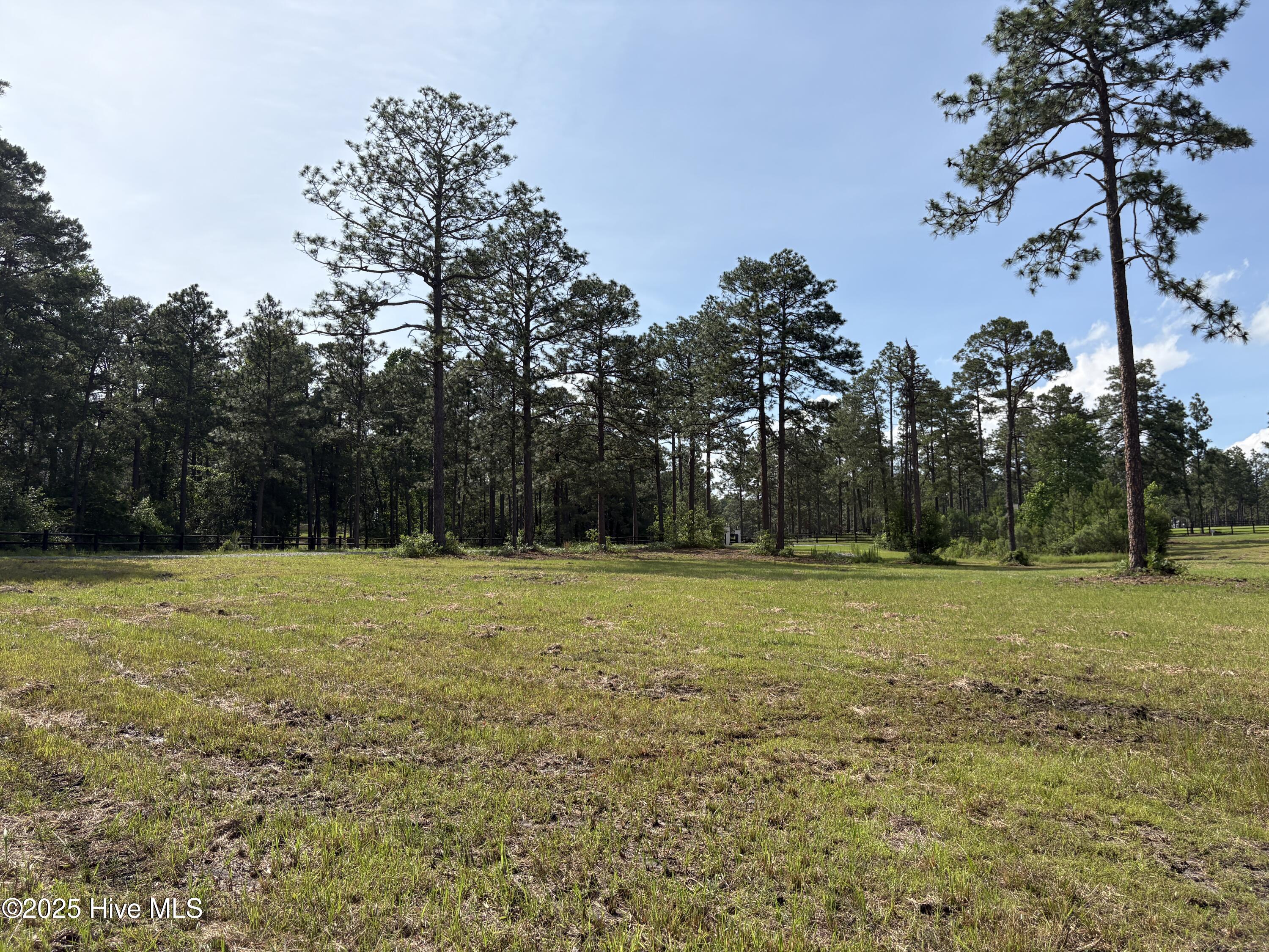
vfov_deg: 53.1
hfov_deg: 67.3
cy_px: 476
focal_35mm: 26
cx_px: 634
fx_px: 953
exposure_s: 1/4608
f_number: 1.6
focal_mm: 5.96
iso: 50
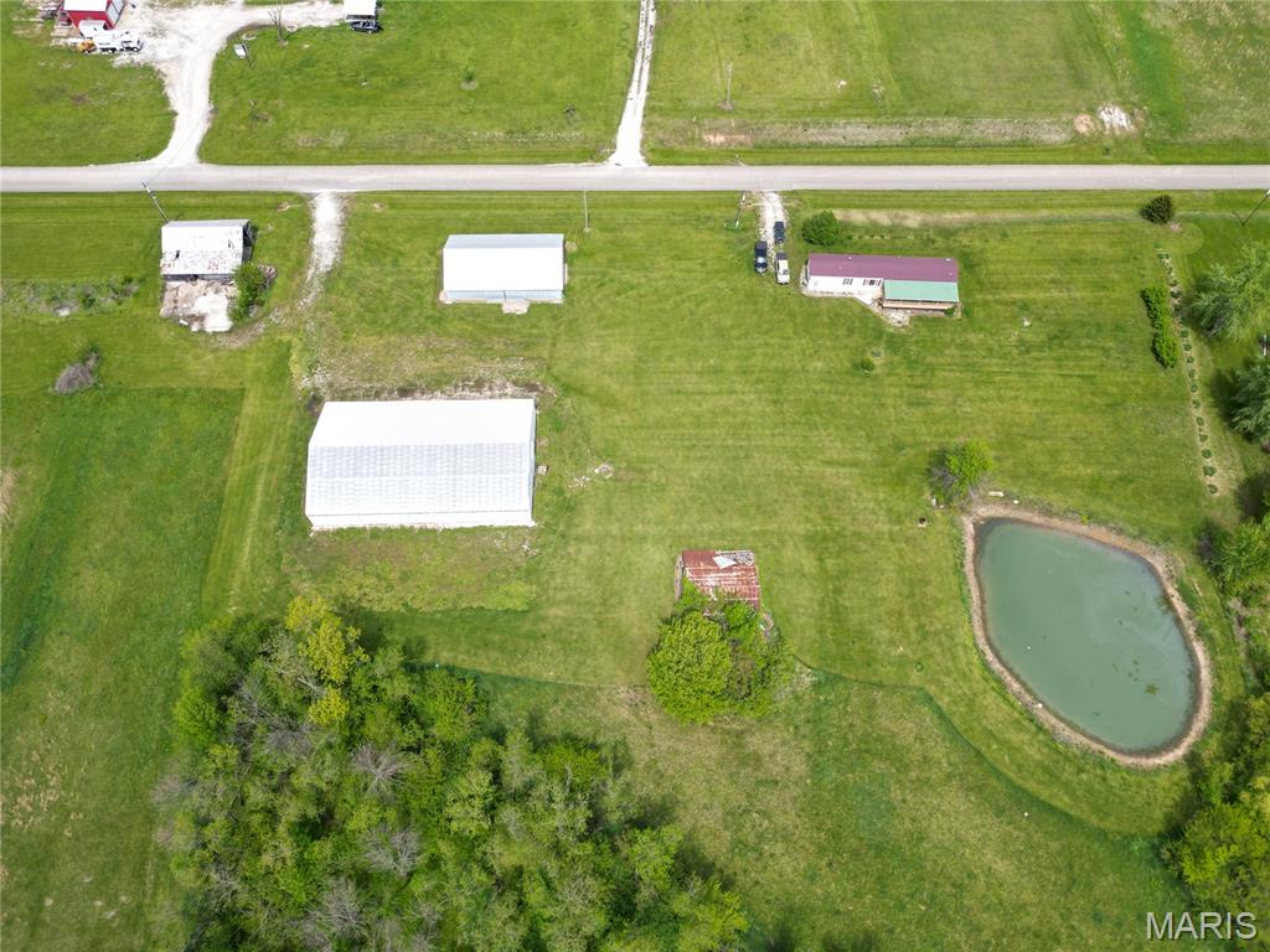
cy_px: 476
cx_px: 635
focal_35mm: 24
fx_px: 881
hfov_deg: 71.6
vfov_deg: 56.8
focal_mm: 6.72
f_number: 1.7
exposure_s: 1/2500
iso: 110
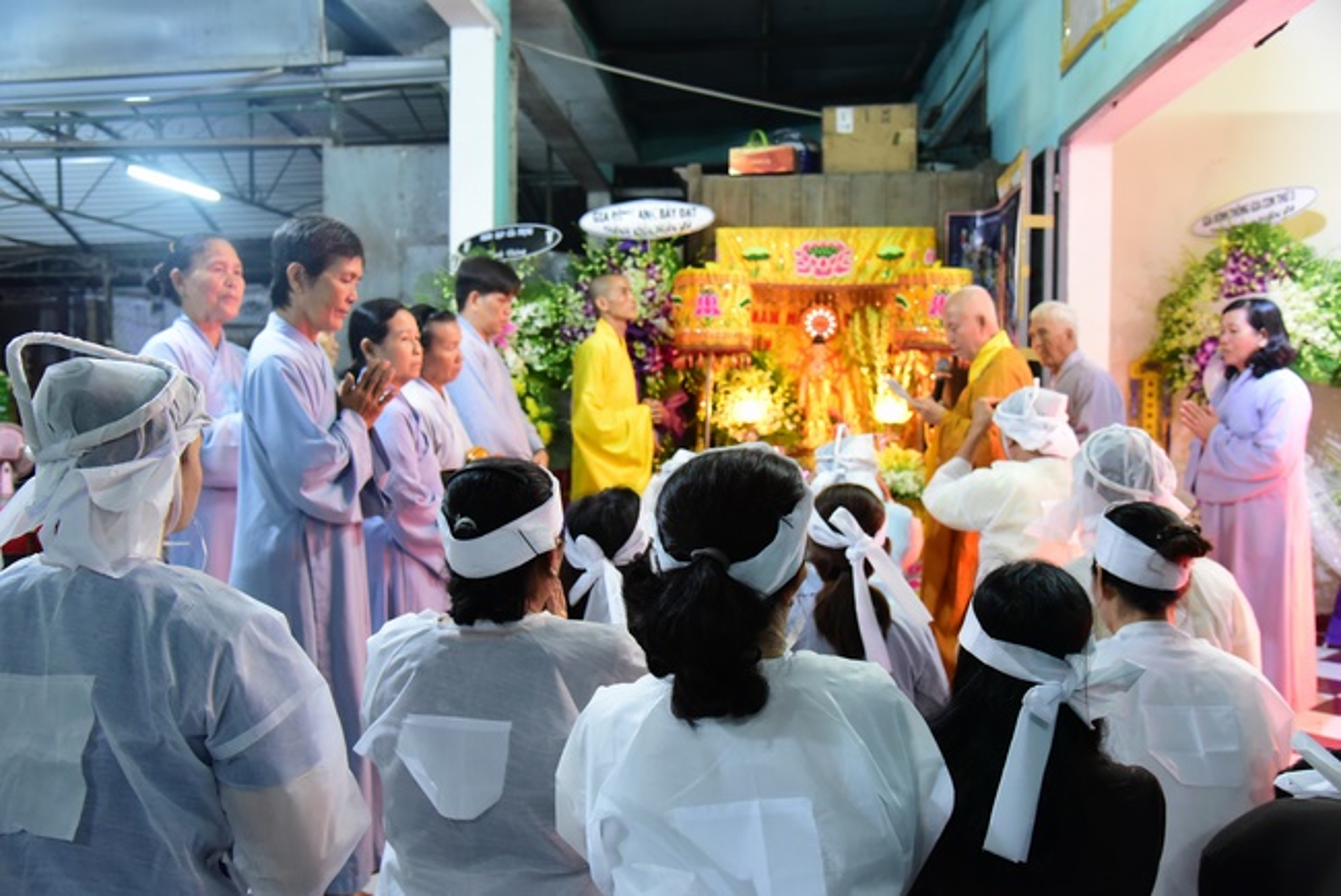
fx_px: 1155
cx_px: 670
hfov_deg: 60.3
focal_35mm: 31
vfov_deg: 42.4
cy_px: 448
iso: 5000
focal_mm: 31
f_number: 4.5
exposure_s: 1/60
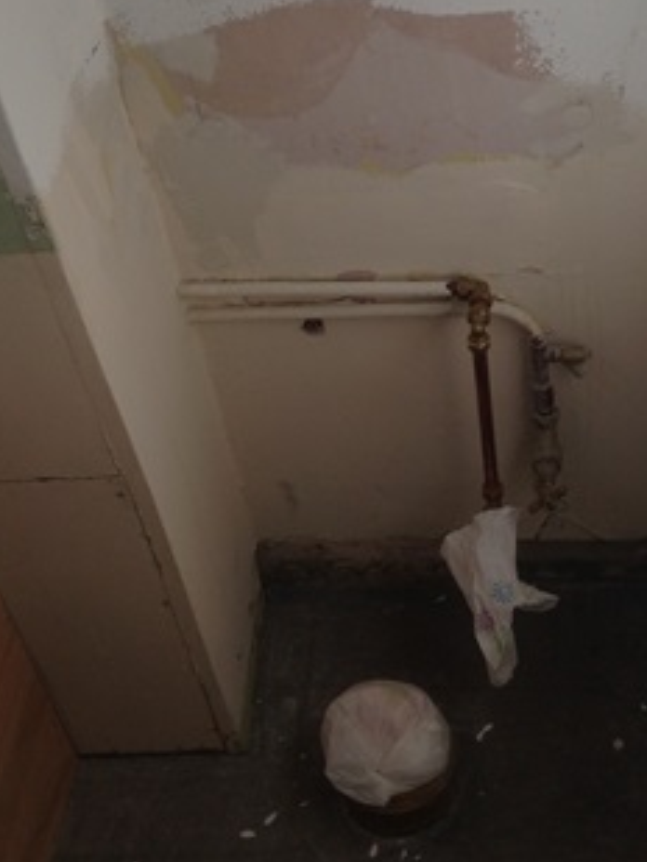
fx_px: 1420
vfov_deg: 33.3
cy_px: 244
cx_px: 404
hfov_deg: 25.6
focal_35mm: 57
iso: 50
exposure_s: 1/244
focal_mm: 4.12
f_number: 2.4
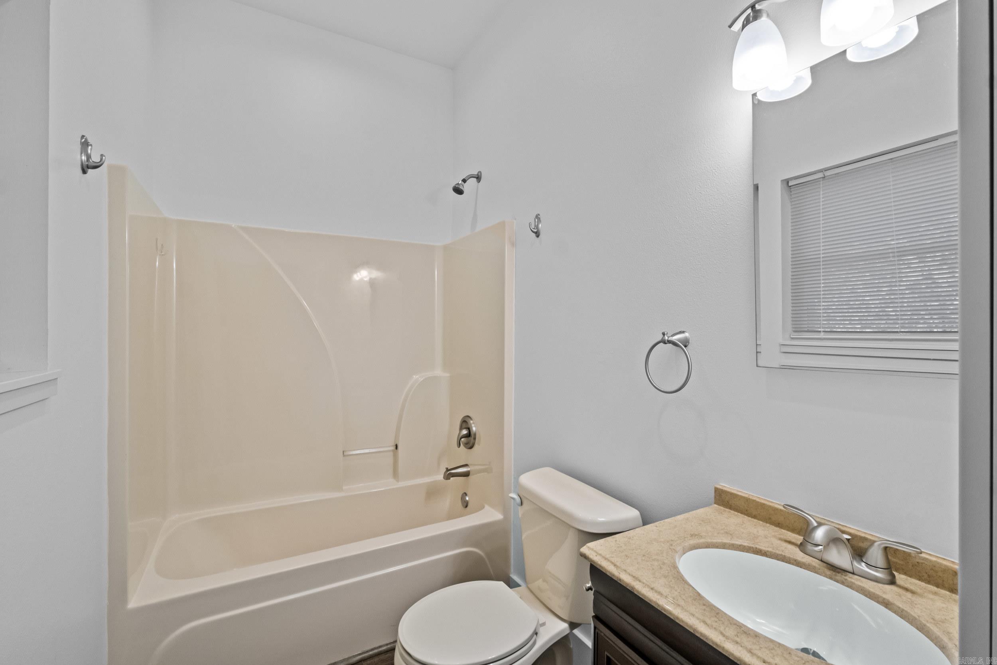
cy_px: 332
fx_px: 415
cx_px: 498
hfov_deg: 100.4
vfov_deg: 77.3
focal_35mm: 15
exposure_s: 1/6
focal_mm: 10
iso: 1600
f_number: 10
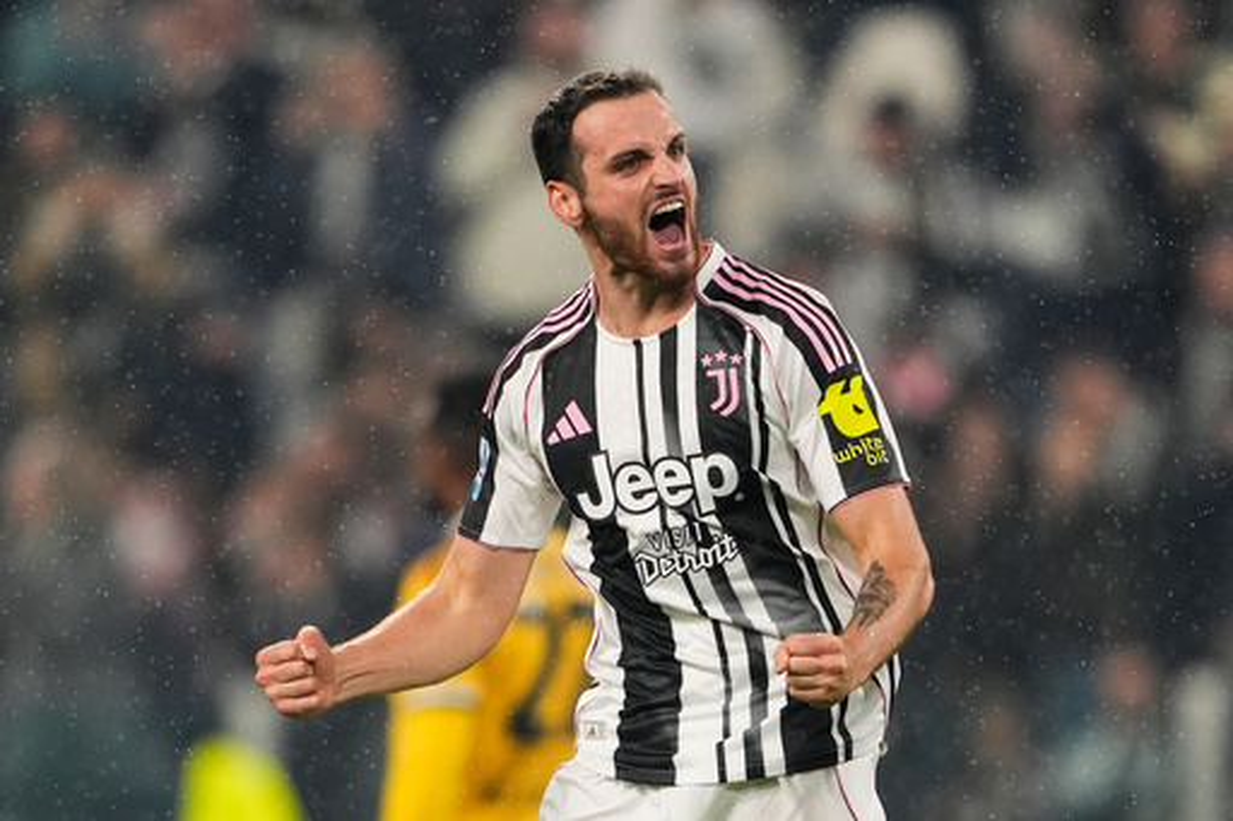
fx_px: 13695
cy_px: 410
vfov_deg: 3.4
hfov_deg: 5.2
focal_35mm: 400
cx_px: 616
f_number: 2.8
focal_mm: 400
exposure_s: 1/2000
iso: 2000
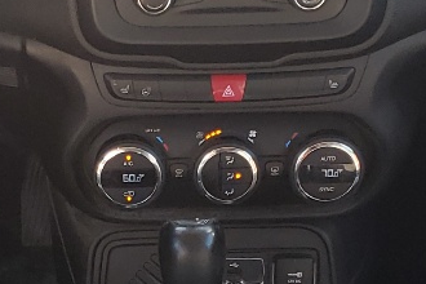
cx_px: 79
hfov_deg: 15.5
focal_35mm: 131
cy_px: 342
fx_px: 1550
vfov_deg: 10.3
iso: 59
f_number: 1.5
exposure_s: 1/120
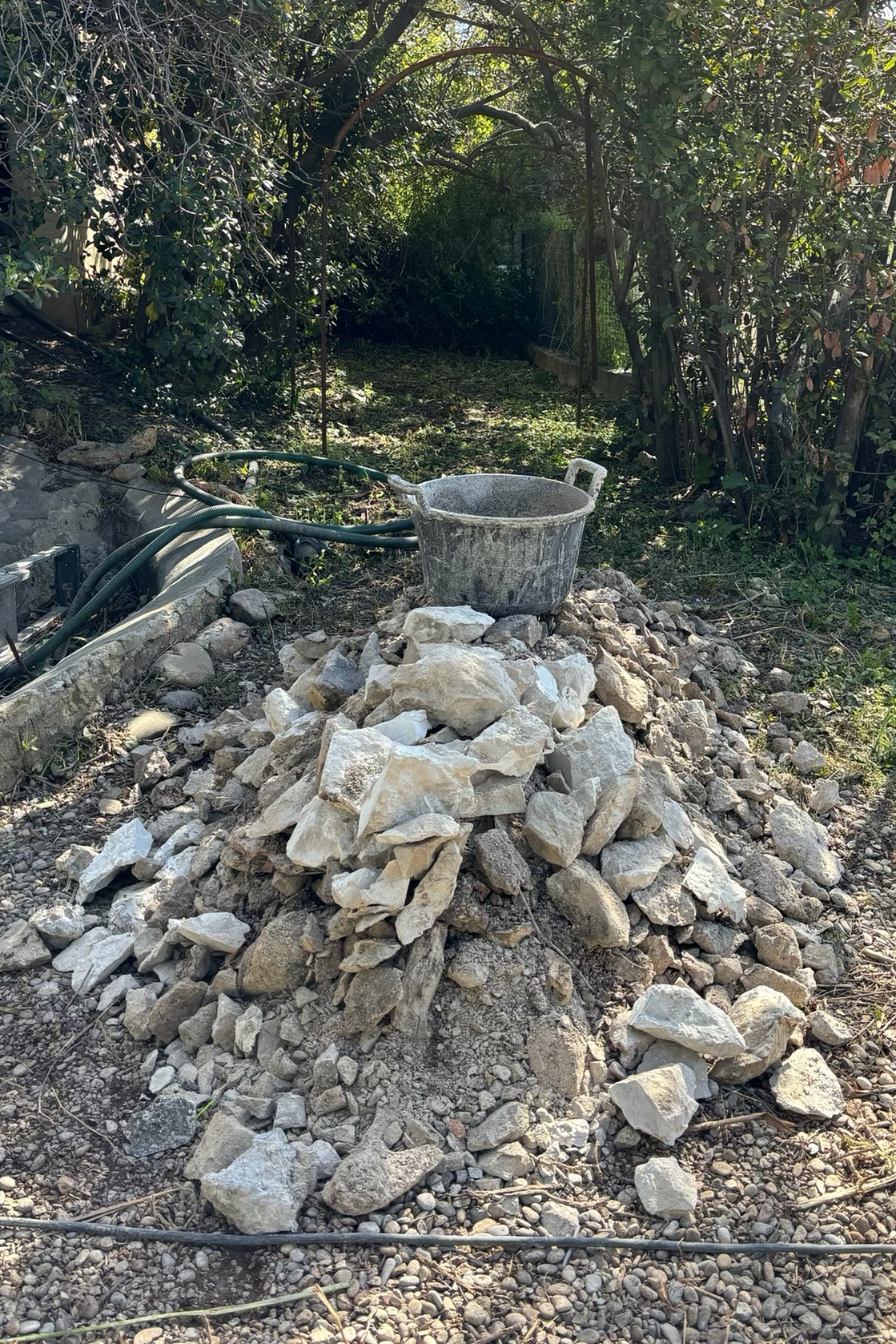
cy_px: 555
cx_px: 506
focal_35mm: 33
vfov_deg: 56.9
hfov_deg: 39.9
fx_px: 1232
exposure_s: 1/675
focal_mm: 5.96
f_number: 1.6
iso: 50
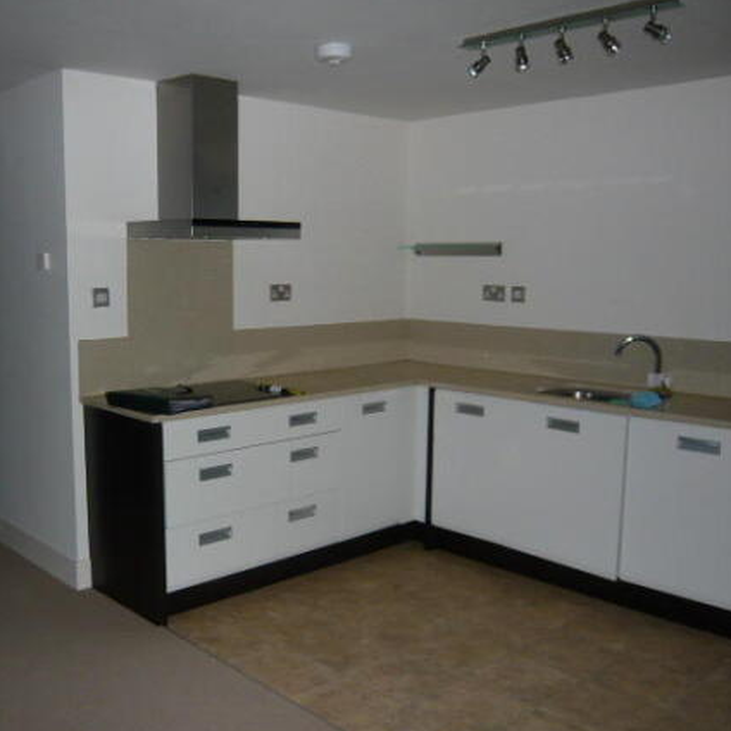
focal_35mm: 34
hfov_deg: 48.3
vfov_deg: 48.5
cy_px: 368
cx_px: 306
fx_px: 812
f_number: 2.8
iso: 160
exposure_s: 1/30
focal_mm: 4.6
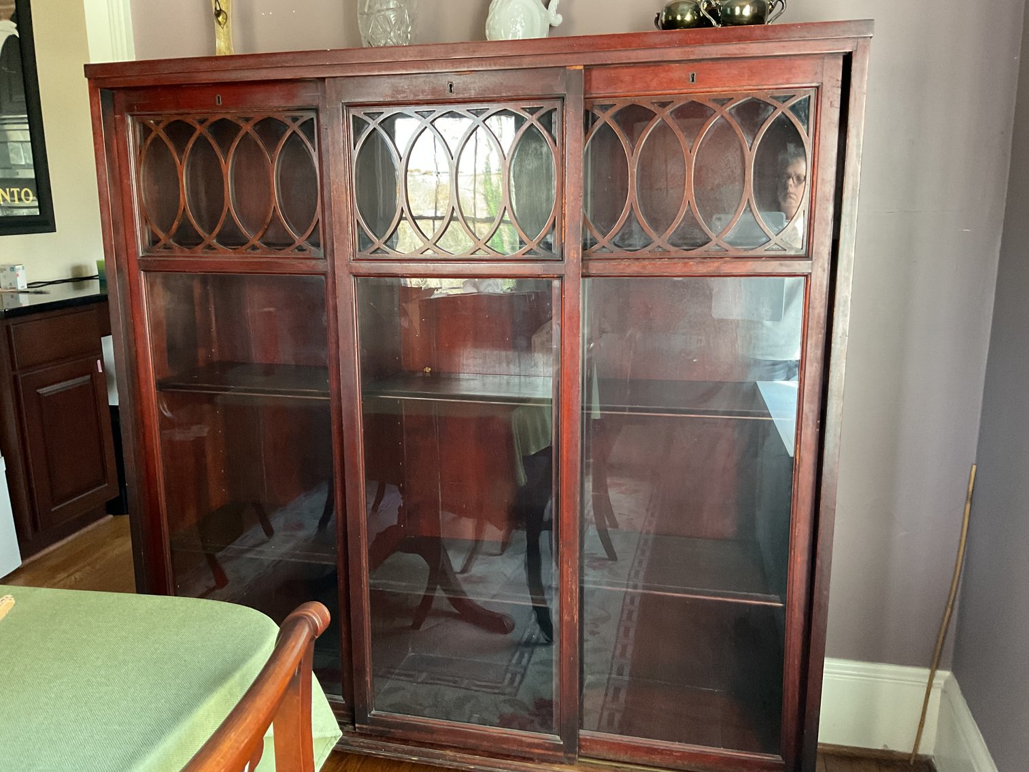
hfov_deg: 61.7
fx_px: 862
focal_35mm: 29
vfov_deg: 48.2
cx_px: 514
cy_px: 386
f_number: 1.8
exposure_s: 1/30
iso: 250
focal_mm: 3
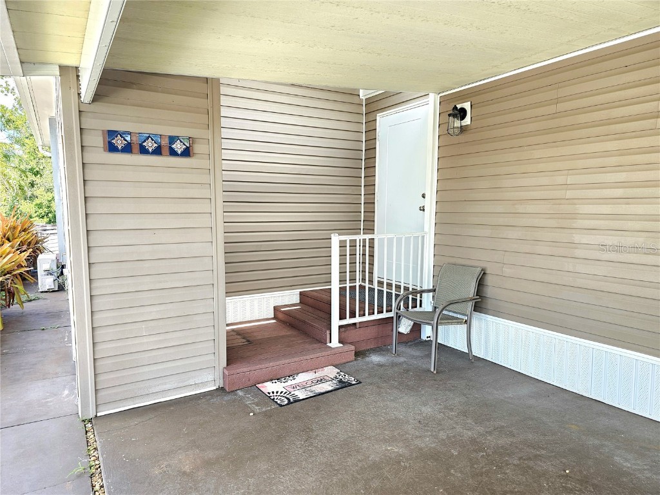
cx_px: 330
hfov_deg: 73.9
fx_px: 439
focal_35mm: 23
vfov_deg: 58.9
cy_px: 248
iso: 40
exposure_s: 1/120
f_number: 1.7
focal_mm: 6.3
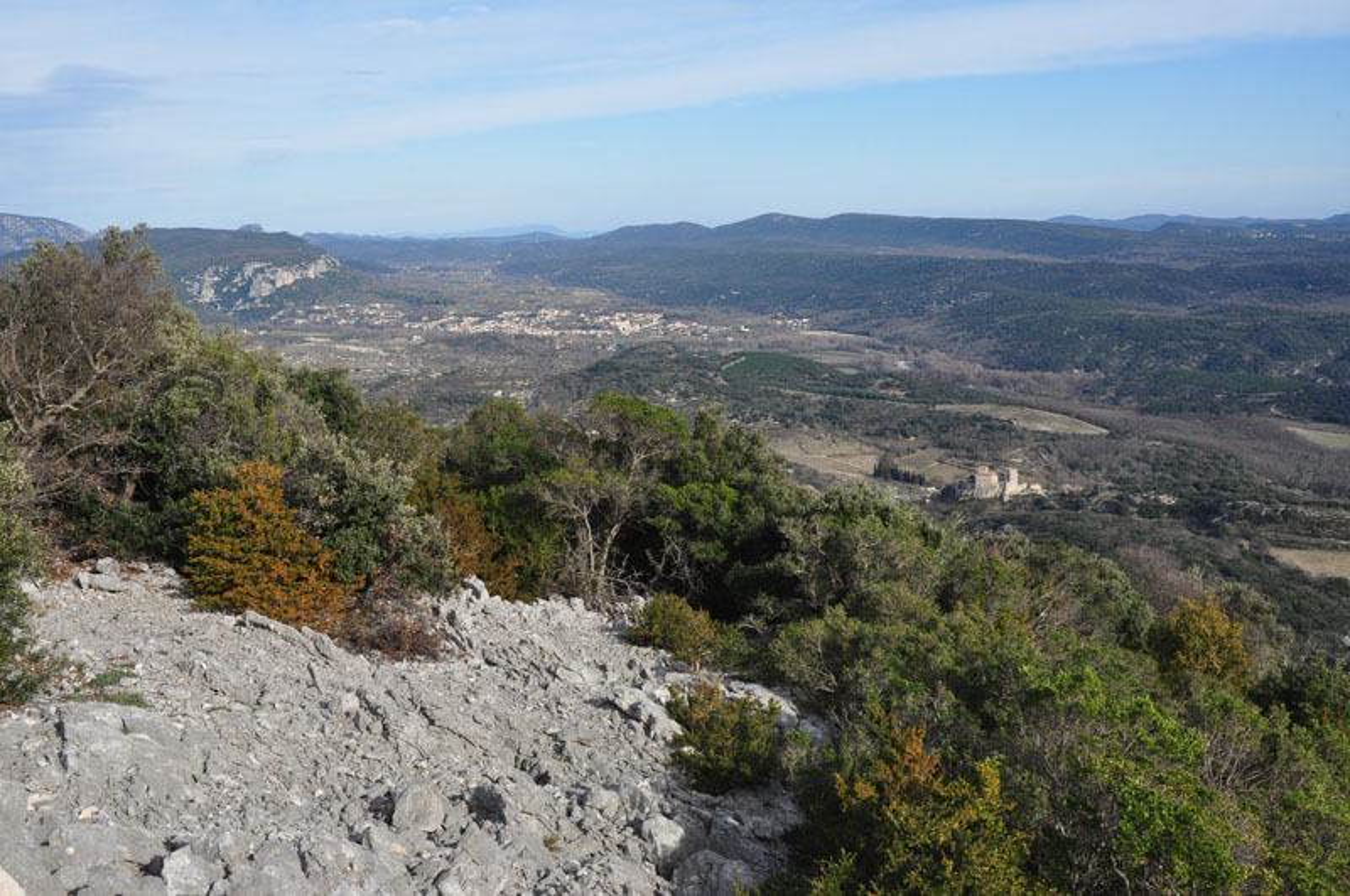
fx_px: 1629
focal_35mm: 44
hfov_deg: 45.0
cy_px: 448
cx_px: 675
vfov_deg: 30.8
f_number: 13
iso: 400
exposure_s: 1/200
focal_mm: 29
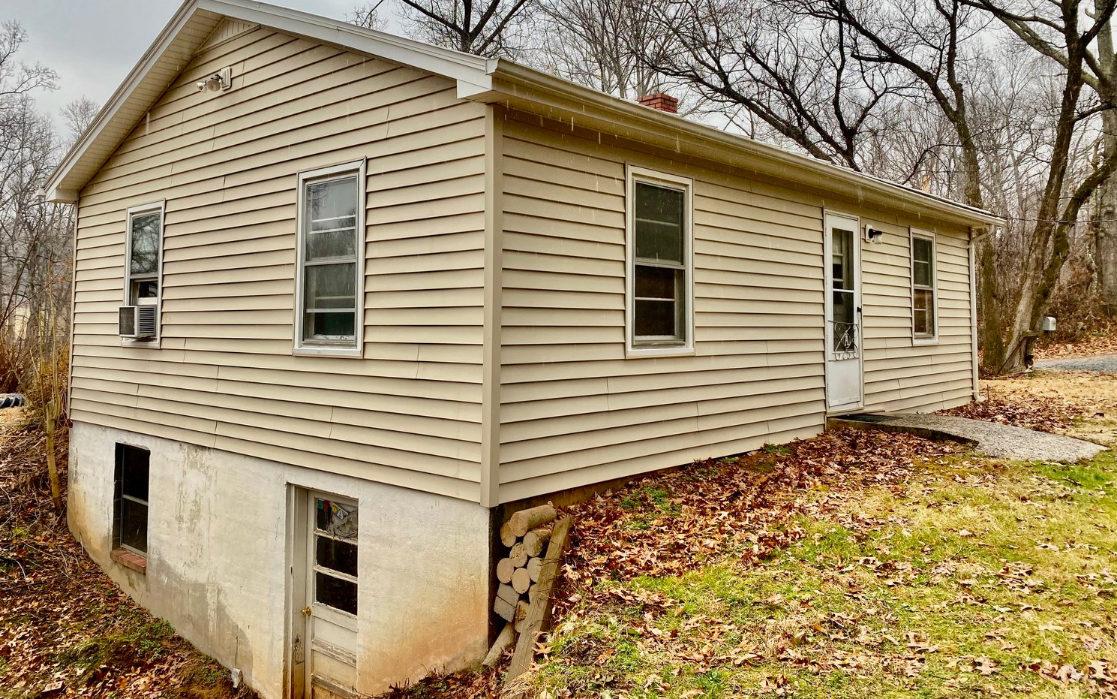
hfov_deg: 66.5
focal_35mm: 28
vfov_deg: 44.3
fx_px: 852
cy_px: 279
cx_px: 552
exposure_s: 1/441
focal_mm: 4.25
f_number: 1.8
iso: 32
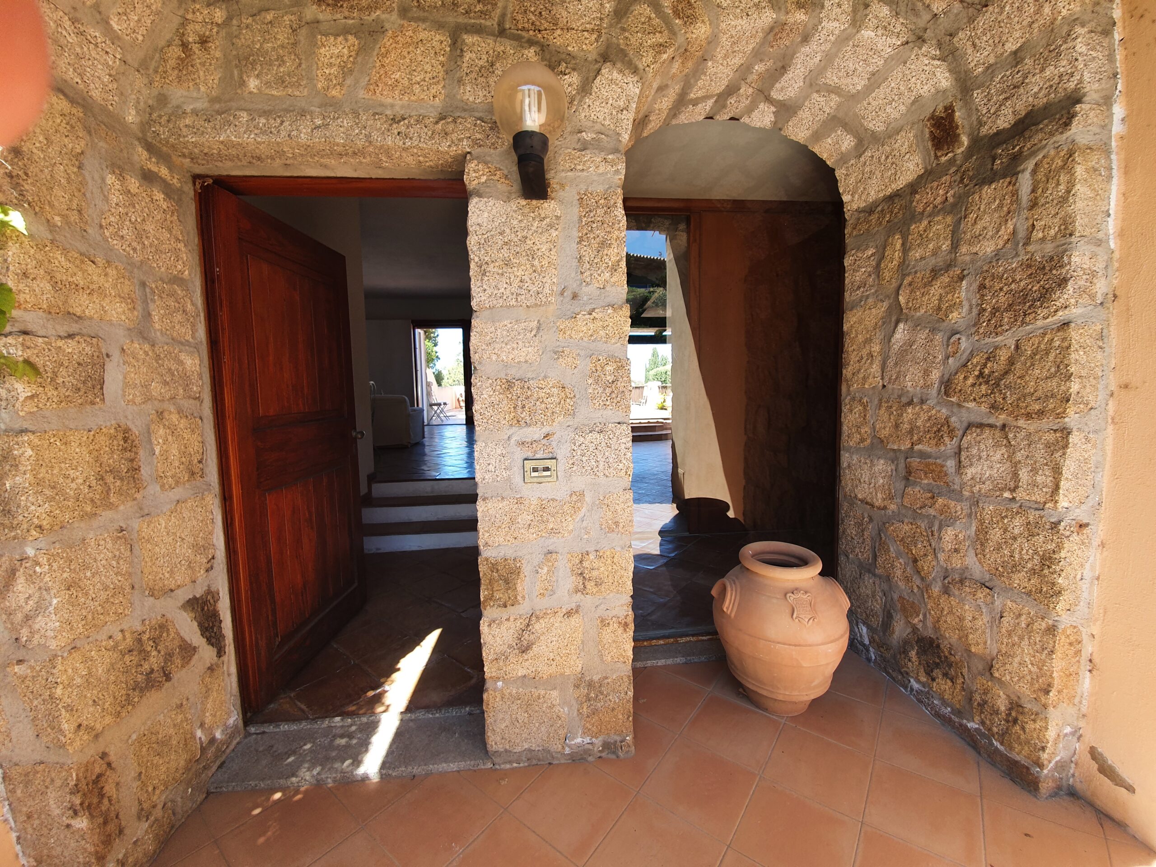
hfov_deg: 106.2
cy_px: 434
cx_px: 578
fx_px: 434
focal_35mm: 13
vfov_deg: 89.9
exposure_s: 1/138
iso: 50
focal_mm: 1.8
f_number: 2.2
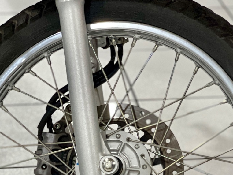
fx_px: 1306
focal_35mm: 194
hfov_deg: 10.2
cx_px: 119
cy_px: 184
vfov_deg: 7.6
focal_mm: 9
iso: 320
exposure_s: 1/40
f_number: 2.8
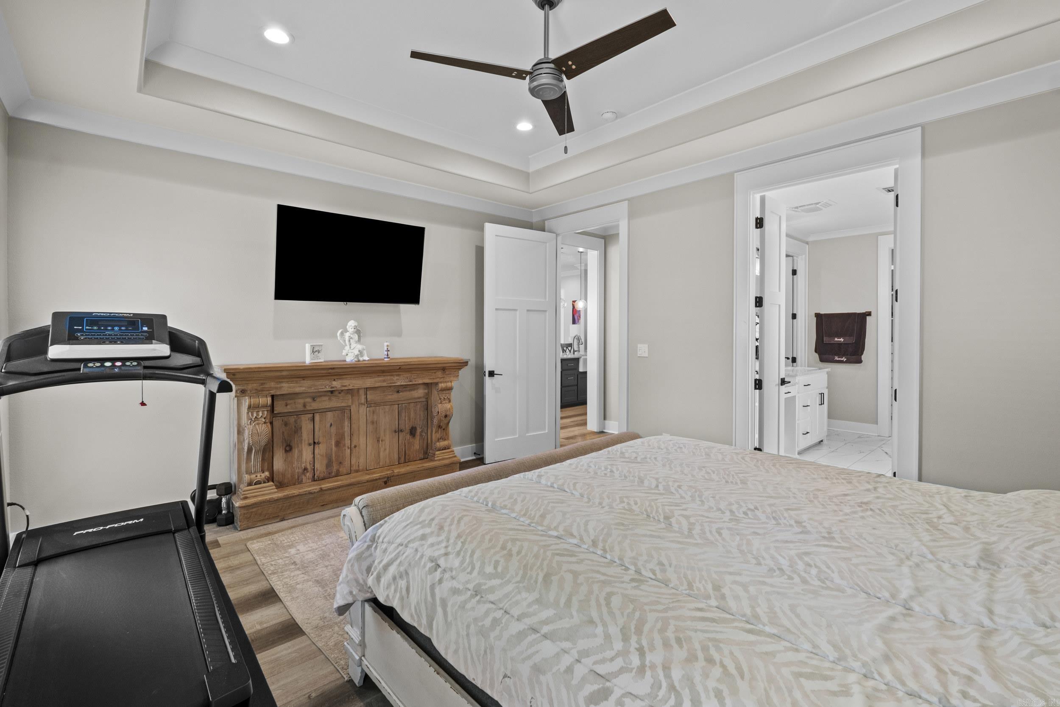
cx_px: 530
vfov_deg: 77.3
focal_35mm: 15
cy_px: 354
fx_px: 442
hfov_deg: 100.4
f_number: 8
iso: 200
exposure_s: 1
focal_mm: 10
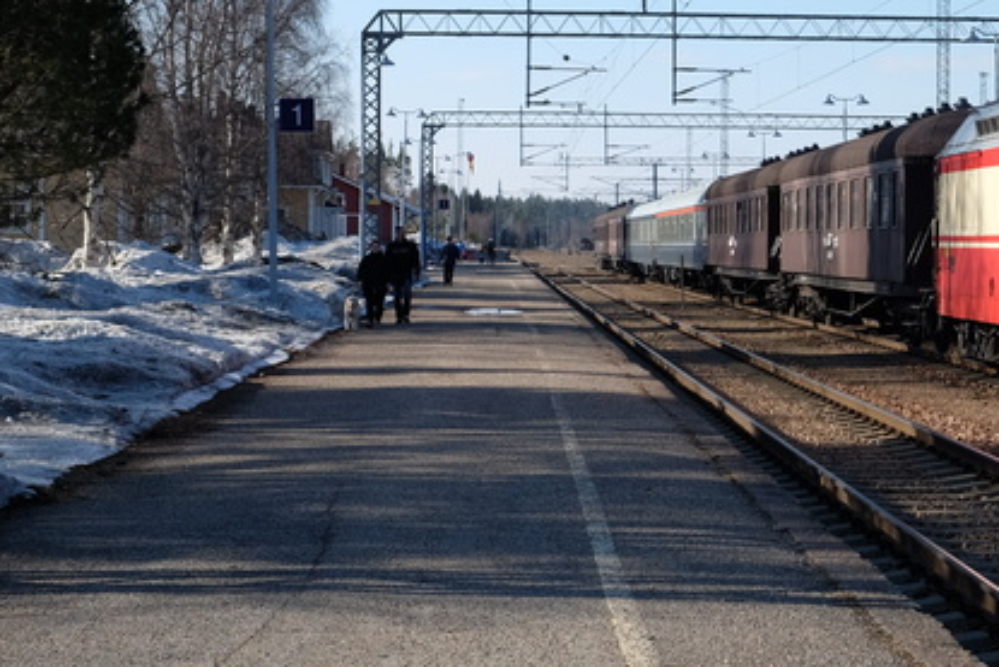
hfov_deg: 23.9
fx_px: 2276
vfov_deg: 16.6
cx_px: 946
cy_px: 238
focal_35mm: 82
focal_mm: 28.9
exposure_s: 1/400
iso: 200
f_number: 6.4
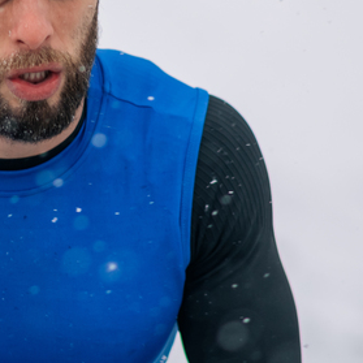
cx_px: 135
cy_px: 146
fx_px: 3690
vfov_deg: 5.6
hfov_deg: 5.6
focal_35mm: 311
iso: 160
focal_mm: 85
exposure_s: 1/1000
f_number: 1.8
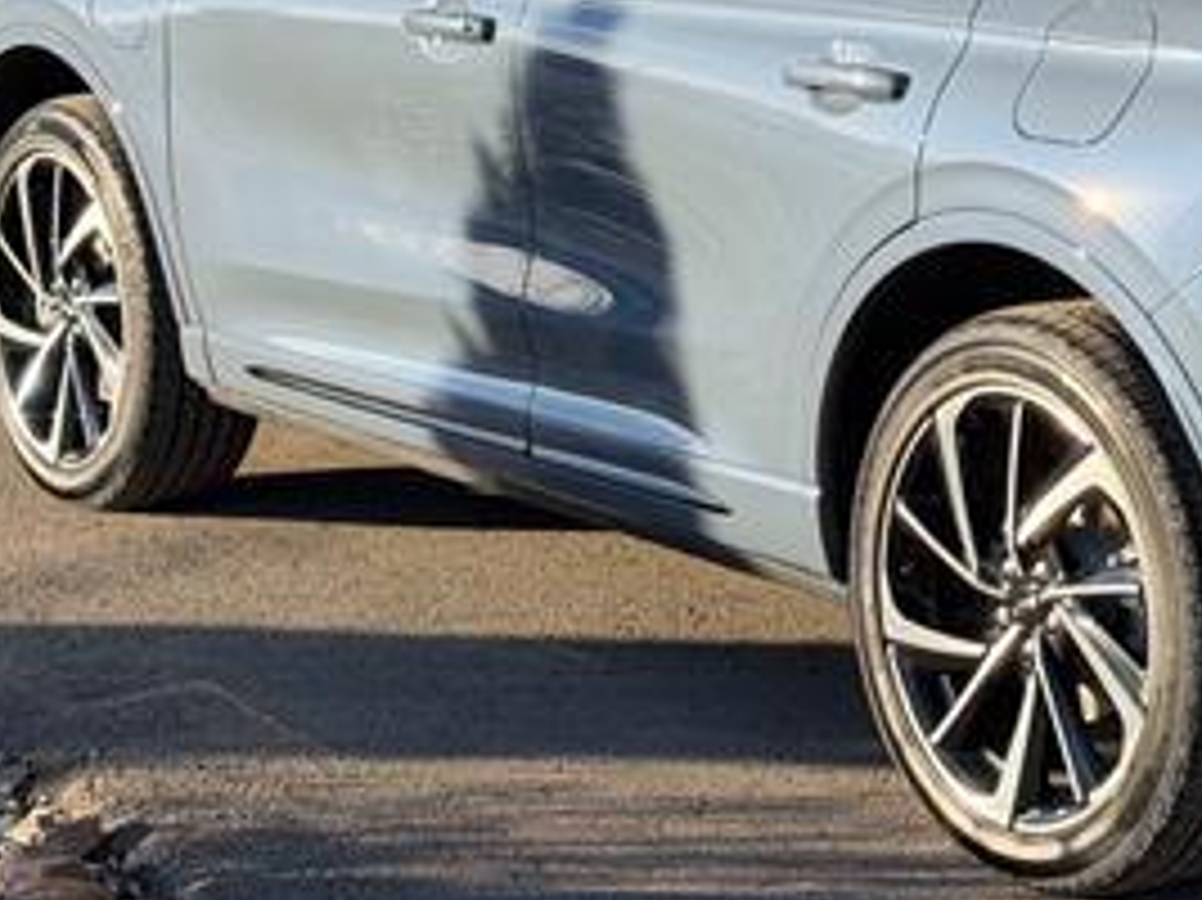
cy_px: 243
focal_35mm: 115
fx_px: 3991
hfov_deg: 16.9
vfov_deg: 12.8
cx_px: 1121
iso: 64
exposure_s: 1/1167
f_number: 1.78
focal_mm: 6.76
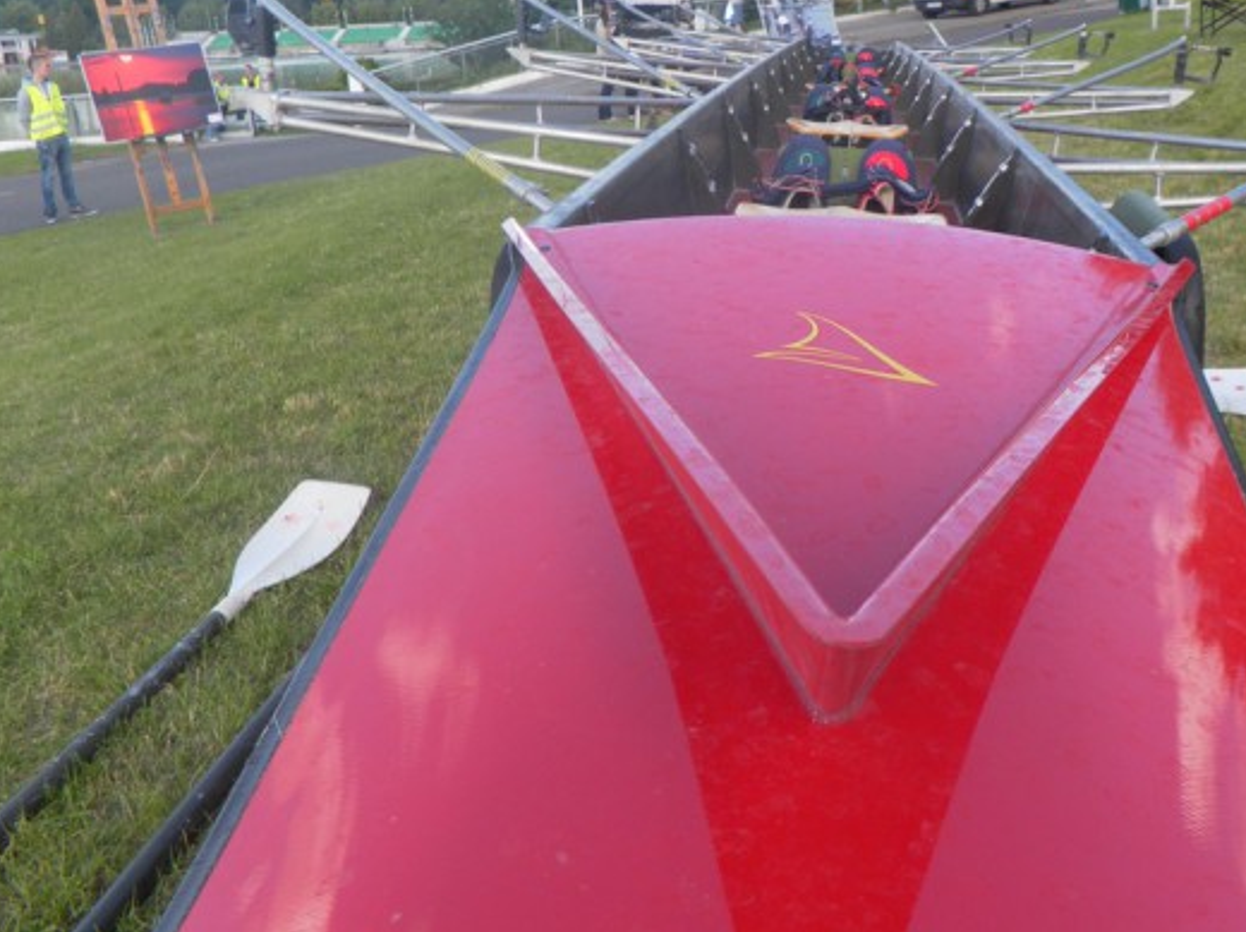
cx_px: 819
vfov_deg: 40.5
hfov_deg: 51.8
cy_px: 374
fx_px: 1259
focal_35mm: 35
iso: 80
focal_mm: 4.6
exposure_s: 1/125
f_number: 4
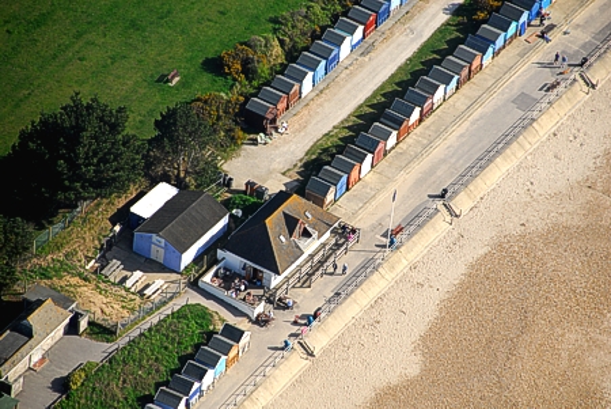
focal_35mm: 300
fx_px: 5096
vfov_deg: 4.6
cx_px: 306
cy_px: 204
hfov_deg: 6.9
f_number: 7.1
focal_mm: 200
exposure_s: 1/400
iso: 160
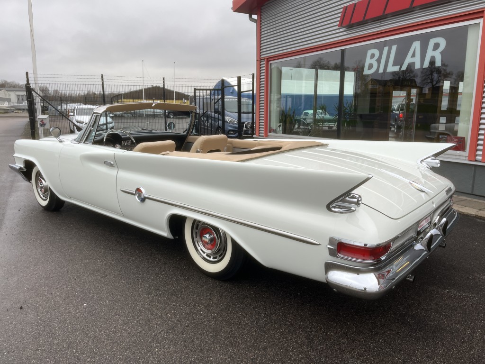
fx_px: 364
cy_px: 182
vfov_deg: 53.1
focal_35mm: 26
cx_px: 242
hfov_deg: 67.3
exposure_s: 1/185
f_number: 1.6
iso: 40
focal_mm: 5.1
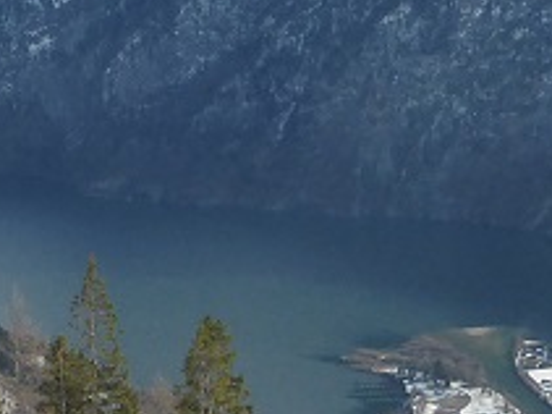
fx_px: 2167
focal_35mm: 136
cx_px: 84
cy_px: 419
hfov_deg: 14.4
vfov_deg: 10.8
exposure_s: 1/1000
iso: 160
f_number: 3.4
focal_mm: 4.8
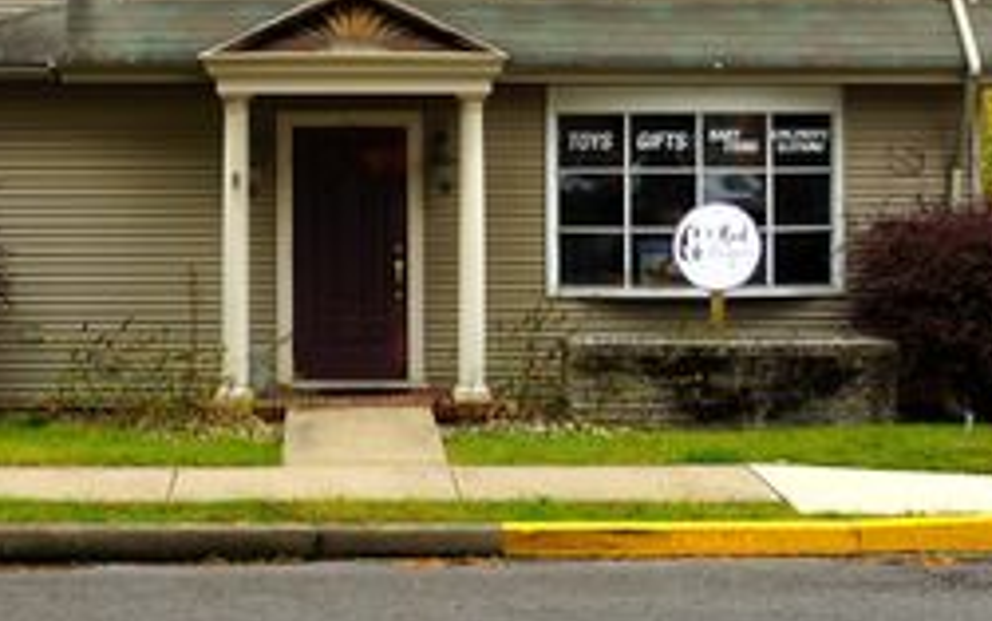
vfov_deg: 16.4
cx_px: 458
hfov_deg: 26.1
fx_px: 2136
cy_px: 93
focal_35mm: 79
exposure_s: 1/80
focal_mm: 26
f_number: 7.1
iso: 100
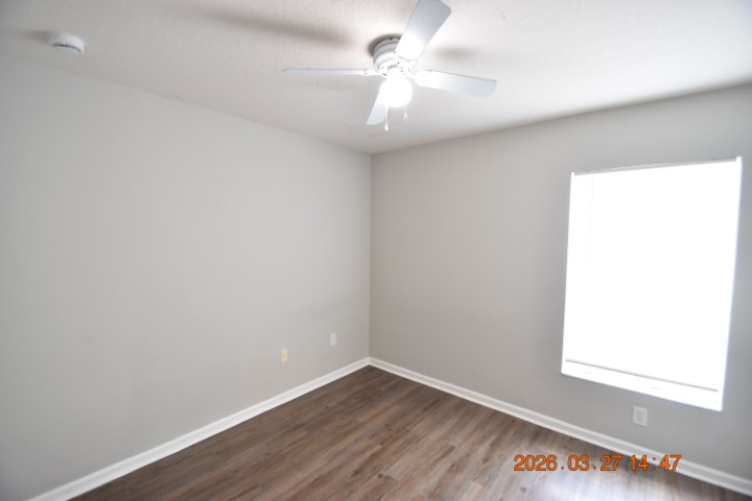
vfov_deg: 77.3
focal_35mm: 15
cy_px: 250
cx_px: 376
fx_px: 313
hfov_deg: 100.4
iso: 800
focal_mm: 10
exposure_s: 1/60
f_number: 3.5
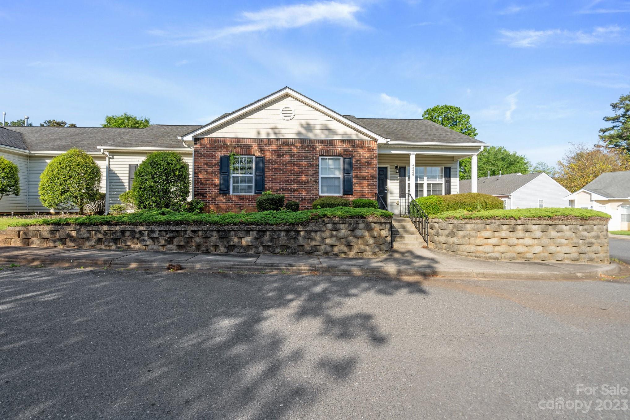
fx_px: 280
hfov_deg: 96.7
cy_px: 210
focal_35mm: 16
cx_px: 315
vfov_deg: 73.7
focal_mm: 16
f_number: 9
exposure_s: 1/125
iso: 100
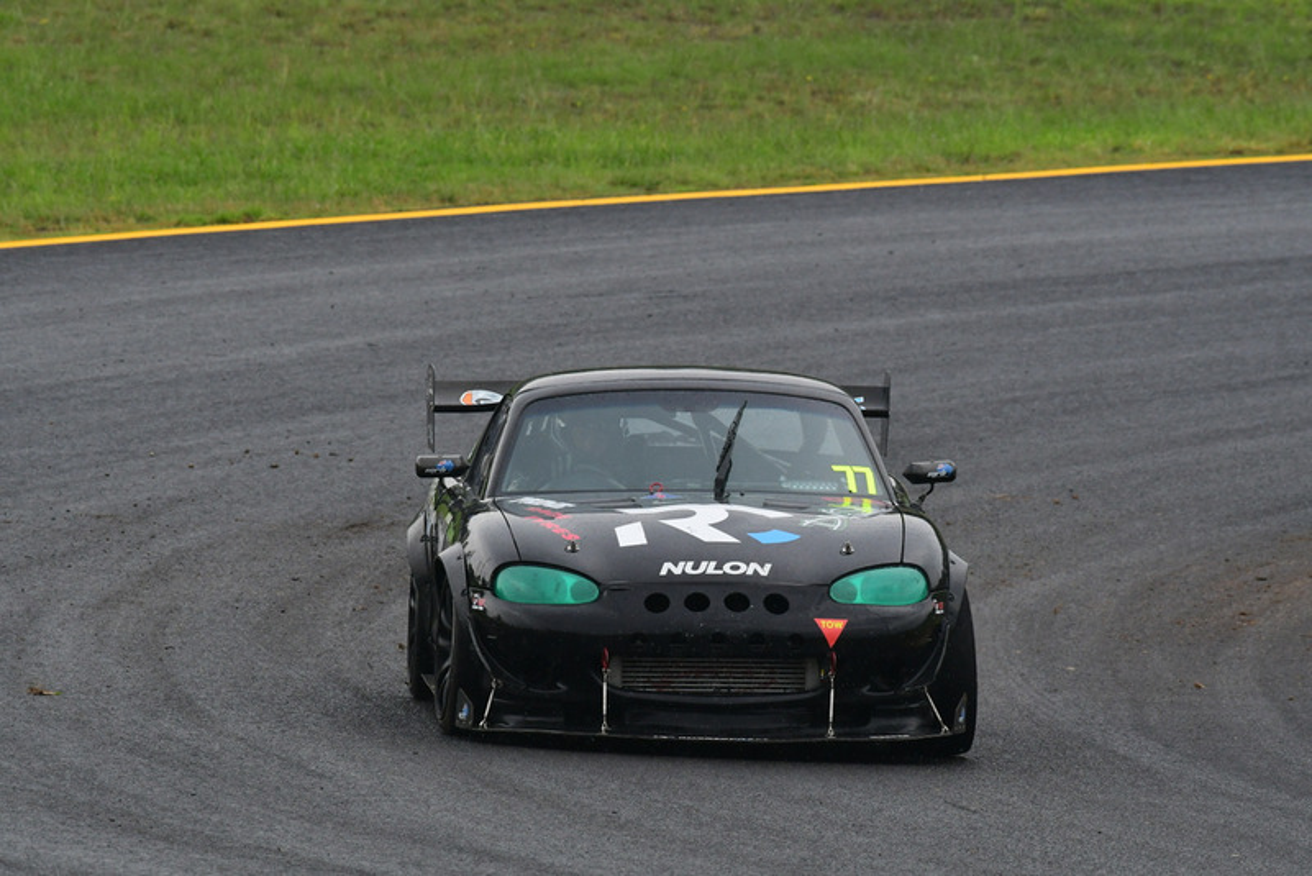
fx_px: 21873
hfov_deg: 3.4
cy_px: 438
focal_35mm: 600
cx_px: 656
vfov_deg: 2.3
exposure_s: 1/640
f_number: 11
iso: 1000
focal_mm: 400
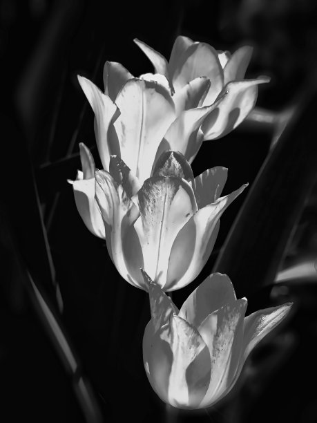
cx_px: 158
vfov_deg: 6.4
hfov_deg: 4.8
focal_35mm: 309
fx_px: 3773
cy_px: 212
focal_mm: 55.4
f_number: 5.6
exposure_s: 1/640
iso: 80
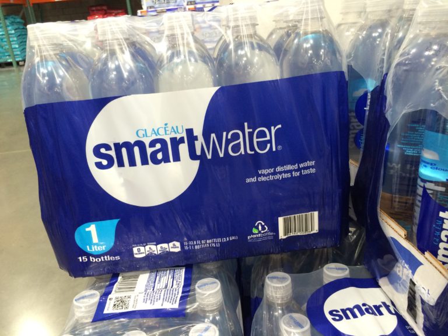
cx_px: 224
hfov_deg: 61.7
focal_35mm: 29
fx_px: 375
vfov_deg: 48.2
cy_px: 168
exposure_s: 1/30
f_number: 2.2
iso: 125
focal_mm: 4.15
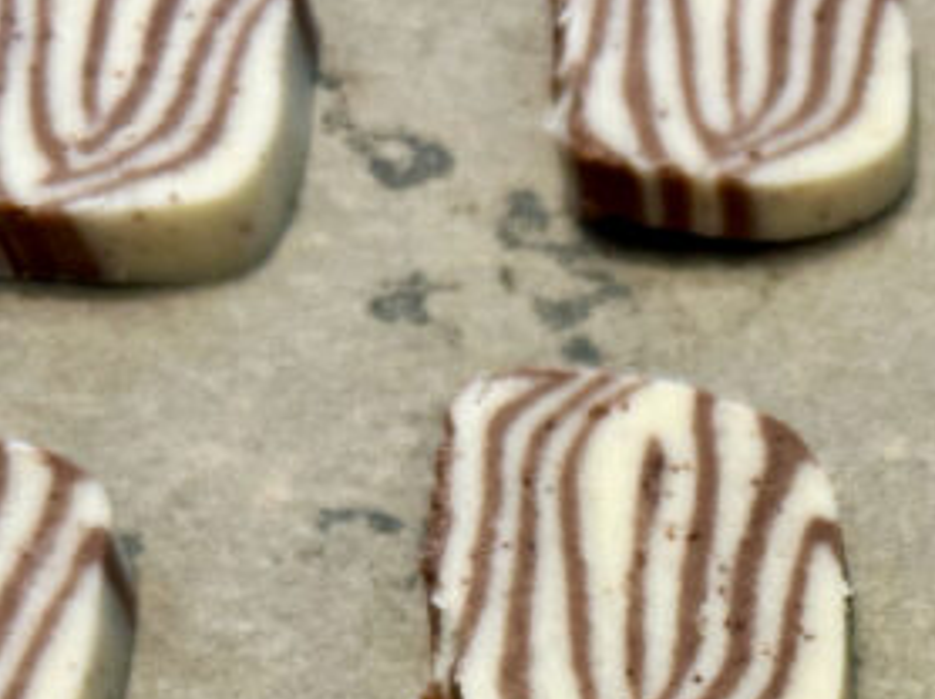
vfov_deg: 16.6
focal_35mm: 81
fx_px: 2186
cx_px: 1021
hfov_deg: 22.8
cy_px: 1027
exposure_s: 1/50
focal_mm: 5.7
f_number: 1.5
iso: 125
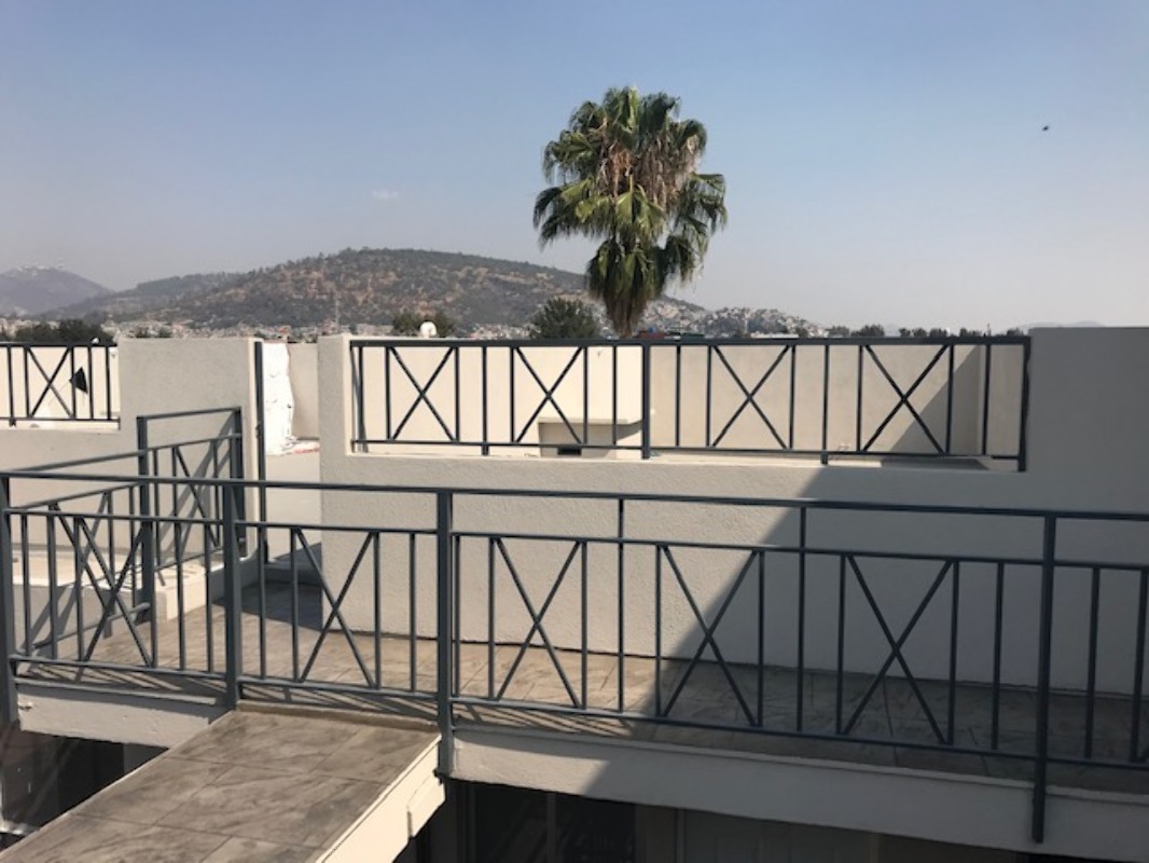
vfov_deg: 49.8
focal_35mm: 28
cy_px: 432
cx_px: 574
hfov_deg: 63.4
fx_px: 930
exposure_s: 1/3425
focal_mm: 3.99
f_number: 1.8
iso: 20
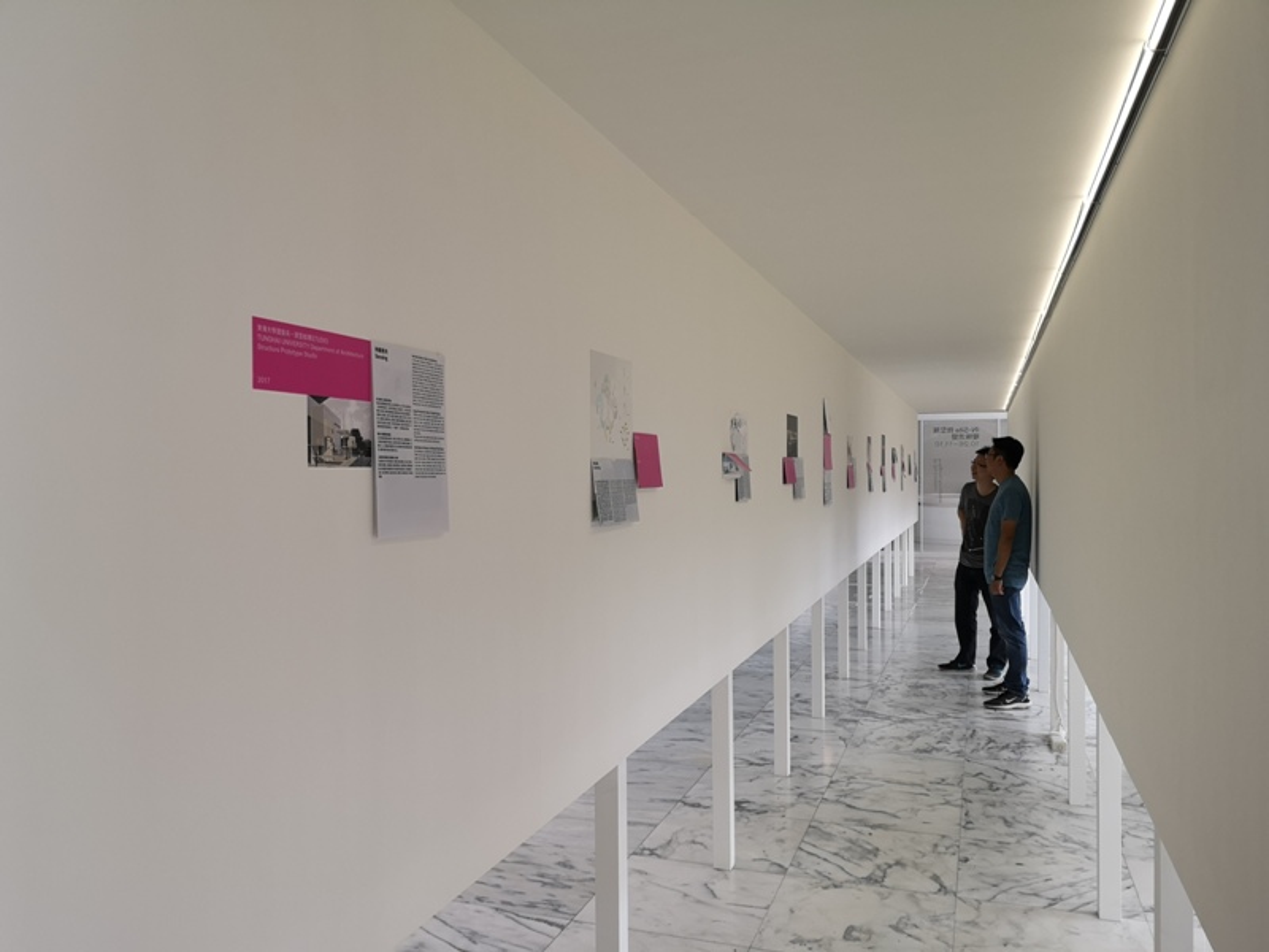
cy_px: 476
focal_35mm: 27
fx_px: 990
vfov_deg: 51.4
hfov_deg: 65.3
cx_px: 634
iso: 50
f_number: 1.8
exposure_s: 1/60
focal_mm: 3.95
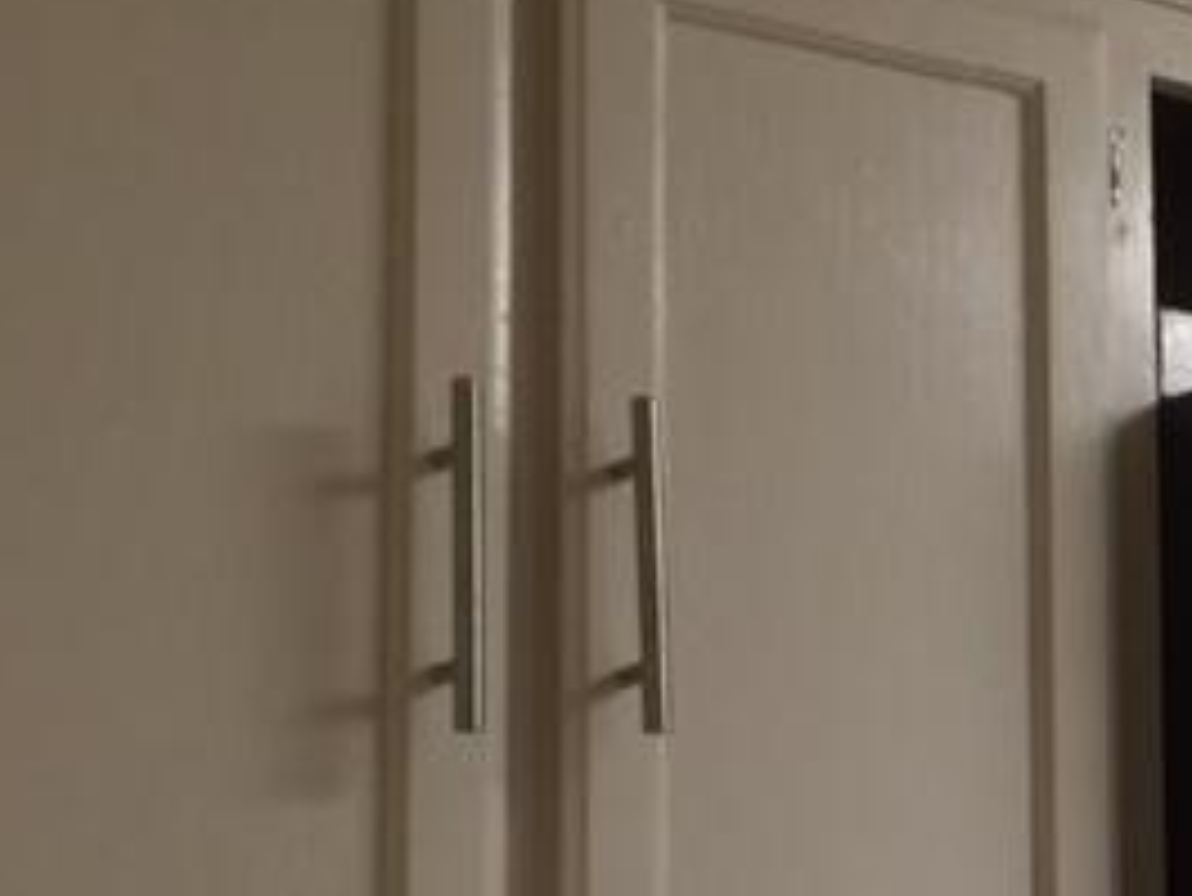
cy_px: 761
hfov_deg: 25.6
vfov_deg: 20.7
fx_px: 2412
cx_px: 1322
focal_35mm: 70
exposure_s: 1/15
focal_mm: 4.15
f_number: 2.2
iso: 100
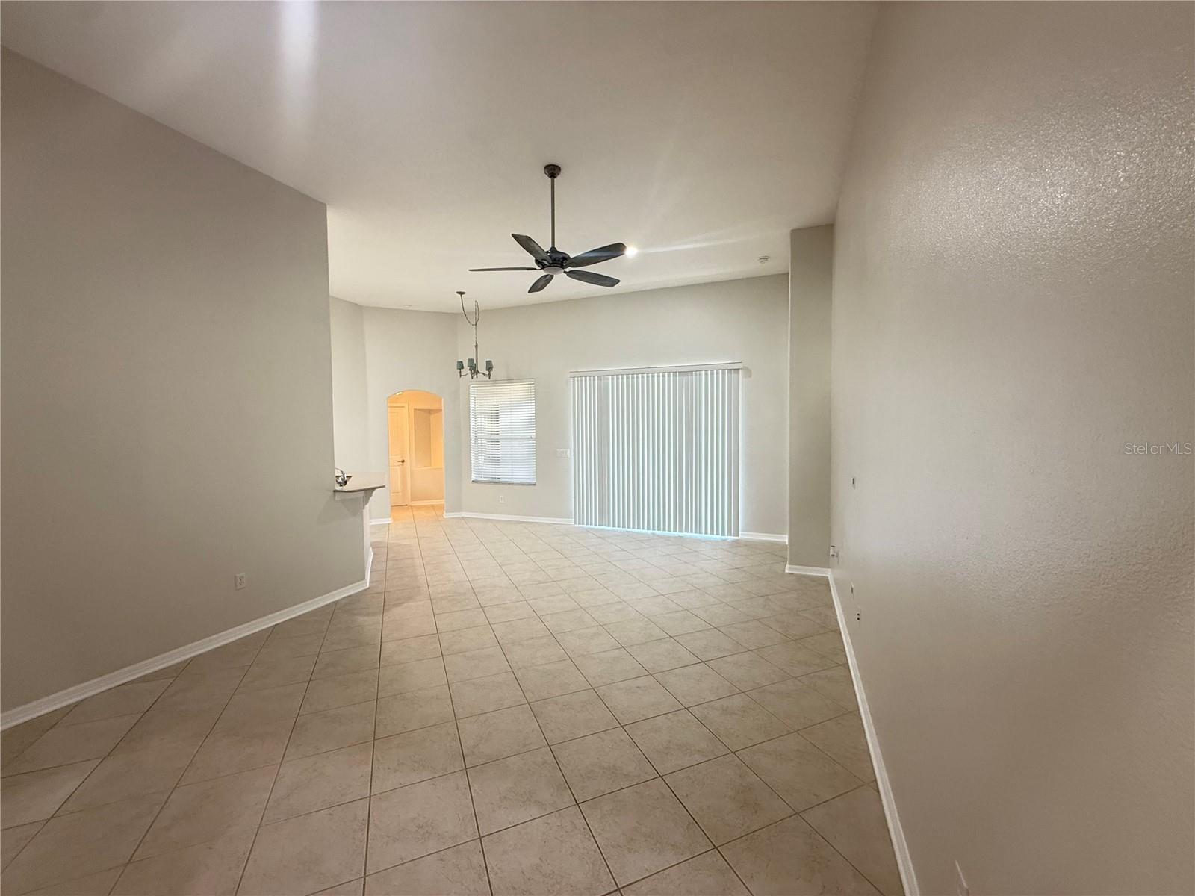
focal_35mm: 14
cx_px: 598
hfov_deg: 102.1
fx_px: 483
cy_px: 448
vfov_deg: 85.7
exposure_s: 1/60
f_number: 2.2
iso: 250
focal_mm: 2.22
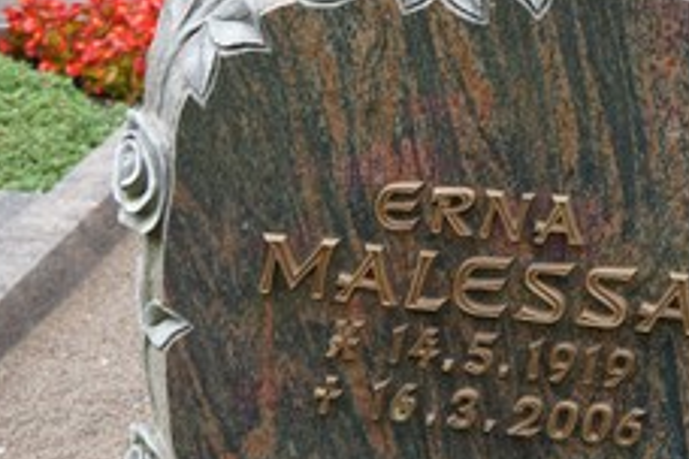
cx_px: 508
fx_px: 2029
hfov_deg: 19.2
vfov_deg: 12.9
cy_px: 278
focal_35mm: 106
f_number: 5.6
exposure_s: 1/125
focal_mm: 35
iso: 200
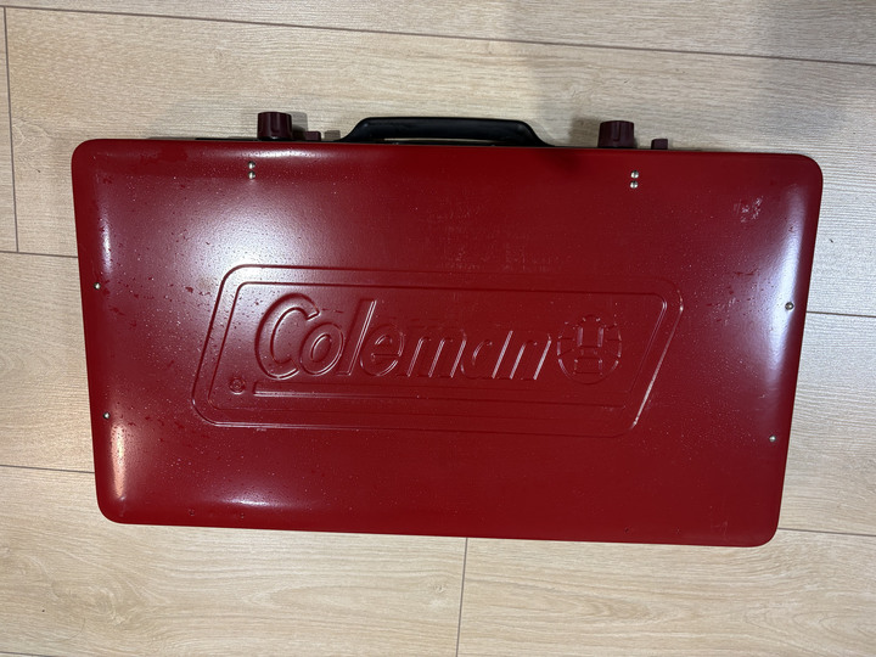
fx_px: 658
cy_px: 328
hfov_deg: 67.3
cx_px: 438
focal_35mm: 26
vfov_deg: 53.1
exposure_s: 1/60
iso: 125
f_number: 1.6
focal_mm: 5.96
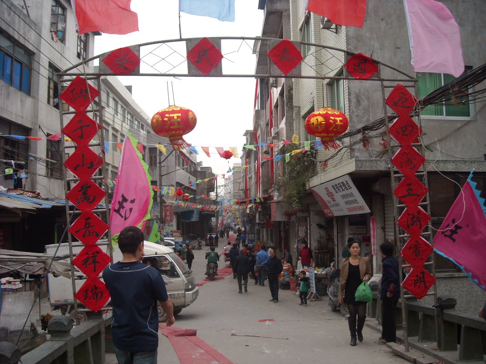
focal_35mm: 35
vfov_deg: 40.7
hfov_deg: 52.6
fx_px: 491
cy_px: 182
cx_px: 243
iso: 64
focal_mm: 5.7
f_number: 5.6
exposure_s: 1/141
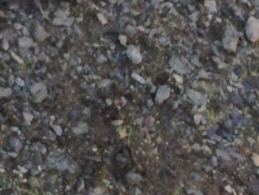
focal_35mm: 217
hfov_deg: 7.9
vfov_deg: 6.4
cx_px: -507
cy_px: -354
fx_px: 1625
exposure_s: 1/335
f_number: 2.4
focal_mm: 4.12
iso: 50
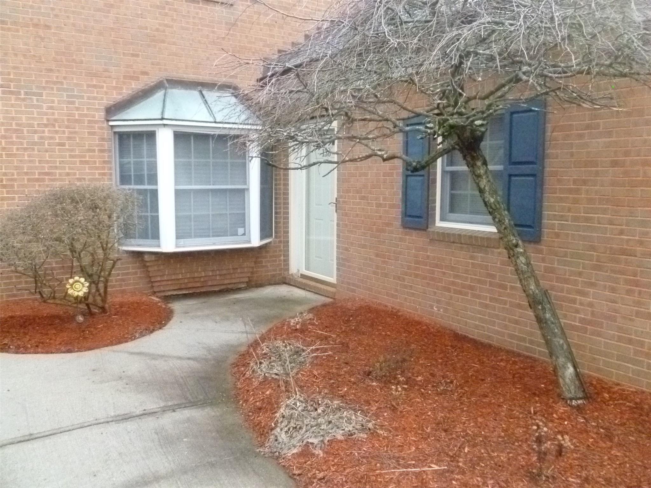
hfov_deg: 63.4
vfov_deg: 49.7
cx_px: 326
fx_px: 527
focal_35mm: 28
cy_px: 244
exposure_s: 1/250
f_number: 3.3
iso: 1600
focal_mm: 5
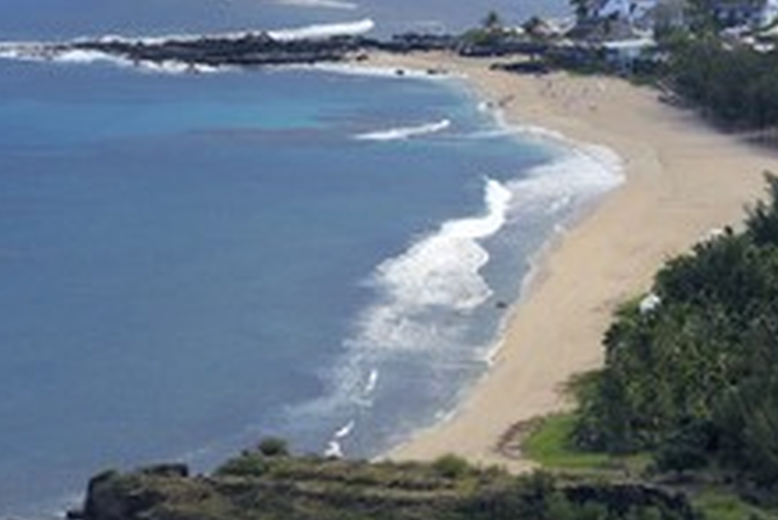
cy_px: 290
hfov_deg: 6.5
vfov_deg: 4.4
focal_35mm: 315
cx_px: 608
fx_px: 6812
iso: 800
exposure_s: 1/1000
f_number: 11
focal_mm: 165
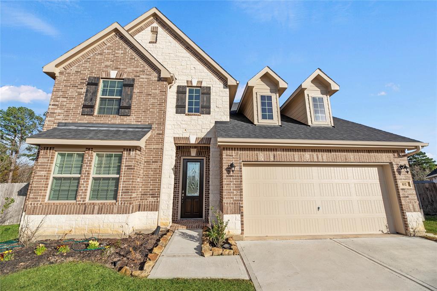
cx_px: 218
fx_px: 170
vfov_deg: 81.2
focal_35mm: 14
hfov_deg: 104.2
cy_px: 146
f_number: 8
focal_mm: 14
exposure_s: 1/500
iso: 100
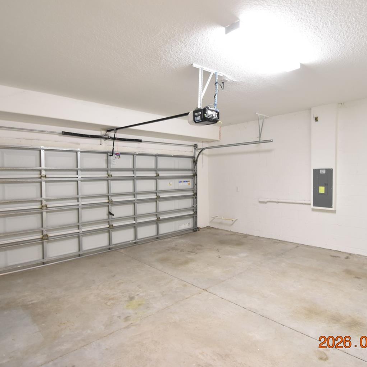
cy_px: 179
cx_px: 213
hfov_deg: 74.3
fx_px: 240
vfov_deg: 74.8
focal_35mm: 20
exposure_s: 1/15
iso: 800
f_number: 3.5
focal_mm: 10
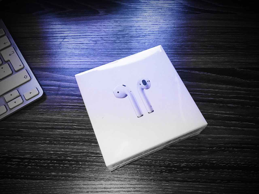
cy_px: 97
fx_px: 217
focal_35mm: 29
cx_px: 130
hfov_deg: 61.7
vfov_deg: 48.2
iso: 250
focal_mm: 4.15
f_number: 2.2
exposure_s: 1/17
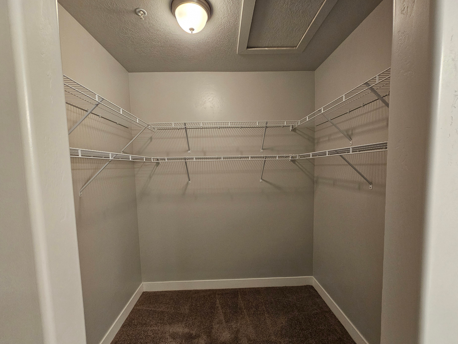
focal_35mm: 14
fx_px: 185
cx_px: 228
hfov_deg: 102.1
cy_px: 182
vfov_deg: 85.6
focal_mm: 2.2
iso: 320
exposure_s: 1/30
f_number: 2.2
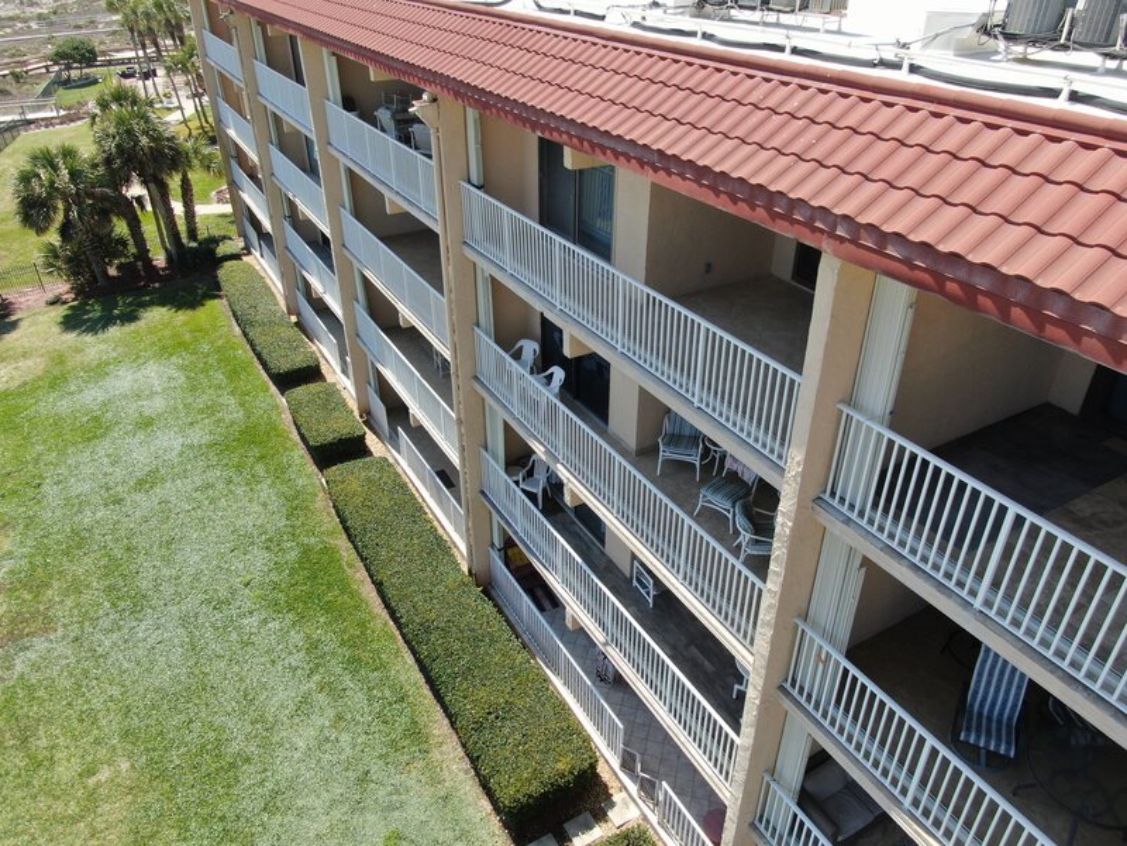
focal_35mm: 24
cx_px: 564
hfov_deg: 71.6
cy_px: 423
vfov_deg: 56.8
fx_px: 781
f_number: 2.8
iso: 100
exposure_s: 1/640
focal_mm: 4.39
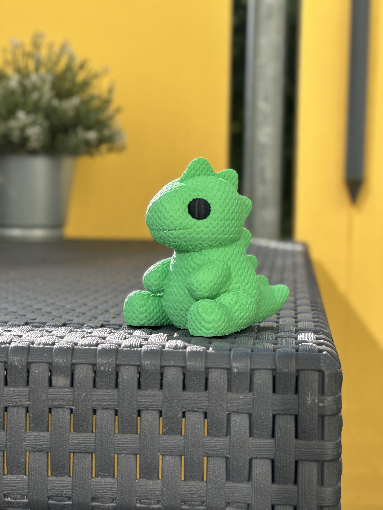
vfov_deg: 25.3
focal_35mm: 77
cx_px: 192
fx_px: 1136
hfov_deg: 19.1
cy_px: 255
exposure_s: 1/365
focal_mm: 9
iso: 32
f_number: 2.8
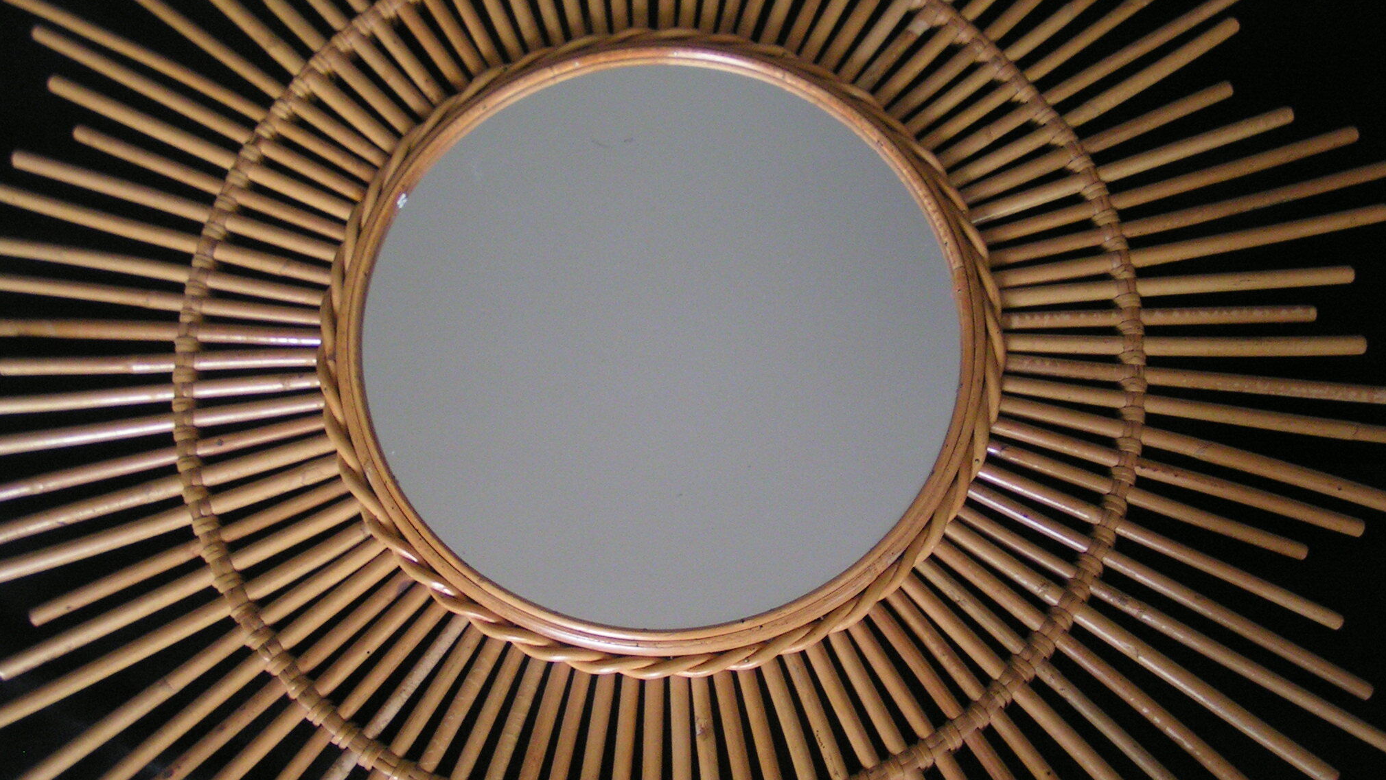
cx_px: 691
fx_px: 1544
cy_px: 394
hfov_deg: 48.4
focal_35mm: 42
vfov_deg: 28.4
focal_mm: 5.8
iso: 200
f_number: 2.8
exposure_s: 1/30
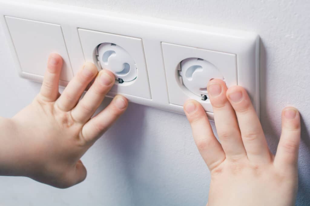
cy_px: 103
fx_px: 517
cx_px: 155
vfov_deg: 22.6
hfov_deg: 33.4
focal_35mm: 60
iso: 100
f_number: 6.3
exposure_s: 1/125
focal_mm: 40
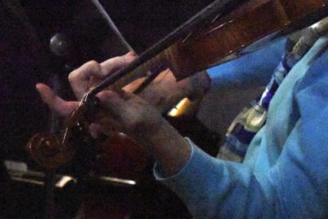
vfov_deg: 5.2
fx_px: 2425
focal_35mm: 266
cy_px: -25
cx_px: 326
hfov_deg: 7.7
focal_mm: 105
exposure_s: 1/500
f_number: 9
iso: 25600
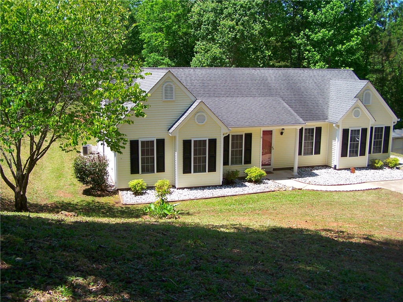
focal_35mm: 38
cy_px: 151
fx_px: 442
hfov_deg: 49.0
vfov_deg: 37.7
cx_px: 202
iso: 79
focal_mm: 6.3
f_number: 2.8
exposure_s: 1/578
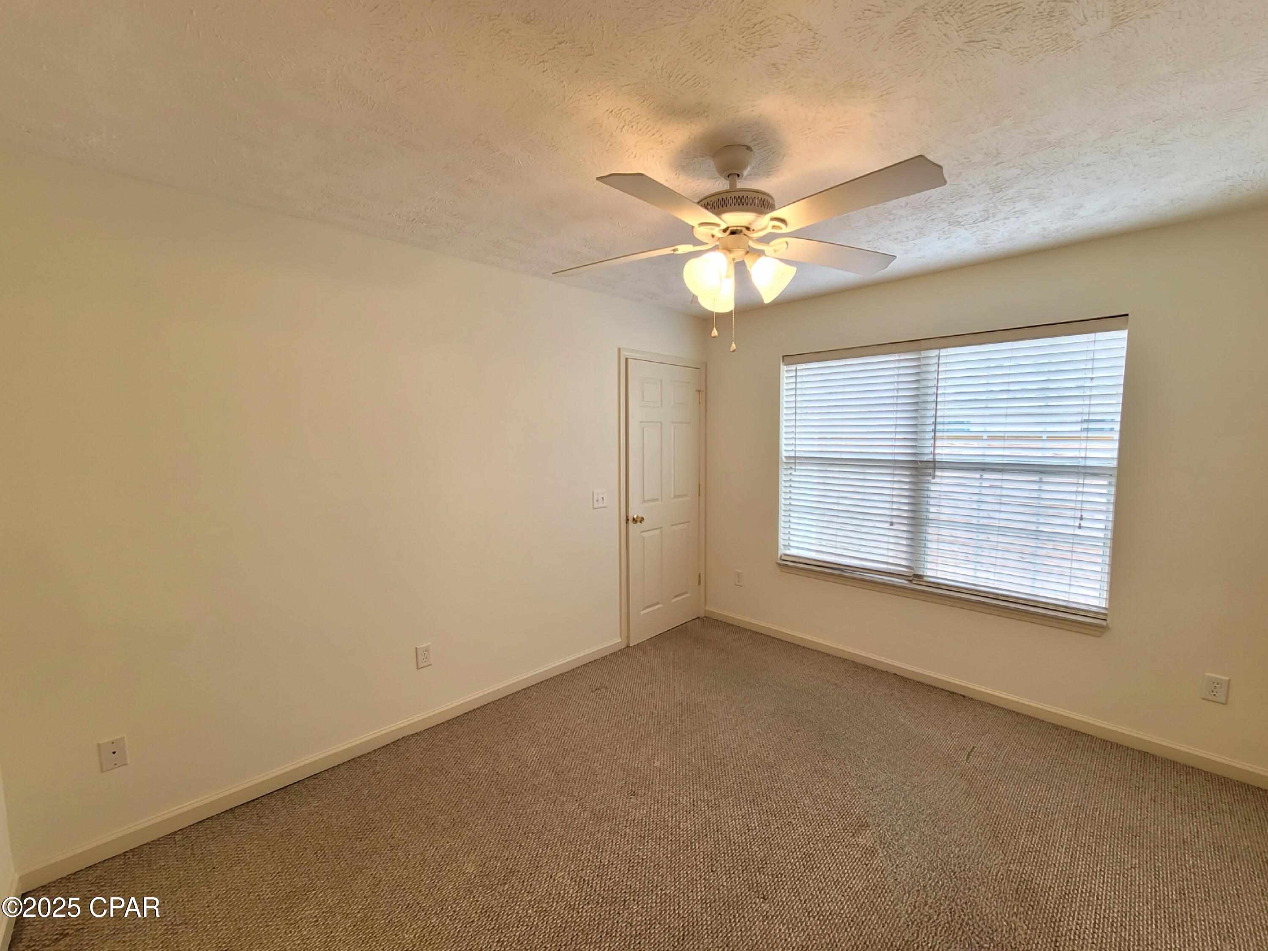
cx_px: 634
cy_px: 476
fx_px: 476
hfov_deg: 106.2
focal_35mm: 13
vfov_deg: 89.9
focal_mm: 2.2
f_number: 2.2
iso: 160
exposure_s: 1/60.2
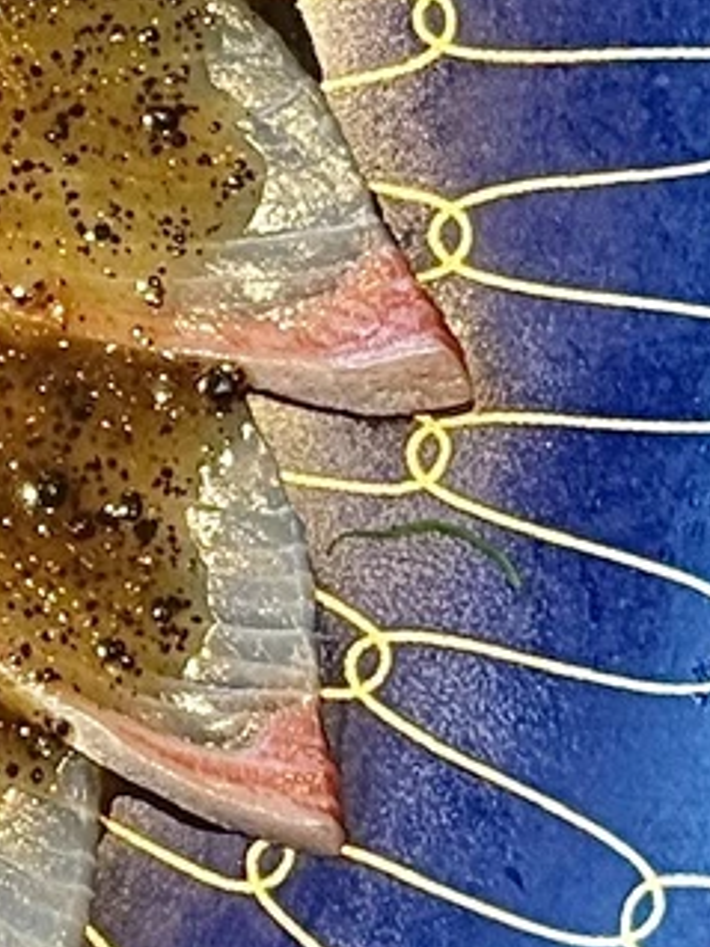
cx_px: -835
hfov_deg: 6.6
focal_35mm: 217
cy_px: -33
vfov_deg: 9.1
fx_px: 5938
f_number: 1.78
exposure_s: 1/121
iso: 100
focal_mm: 6.76
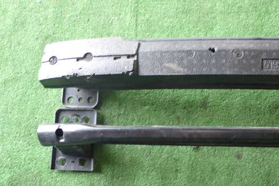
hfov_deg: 35.6
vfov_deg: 24.1
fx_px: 434
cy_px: 109
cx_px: 159
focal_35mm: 56
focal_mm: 8.4
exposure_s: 1/25
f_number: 3.1
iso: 800
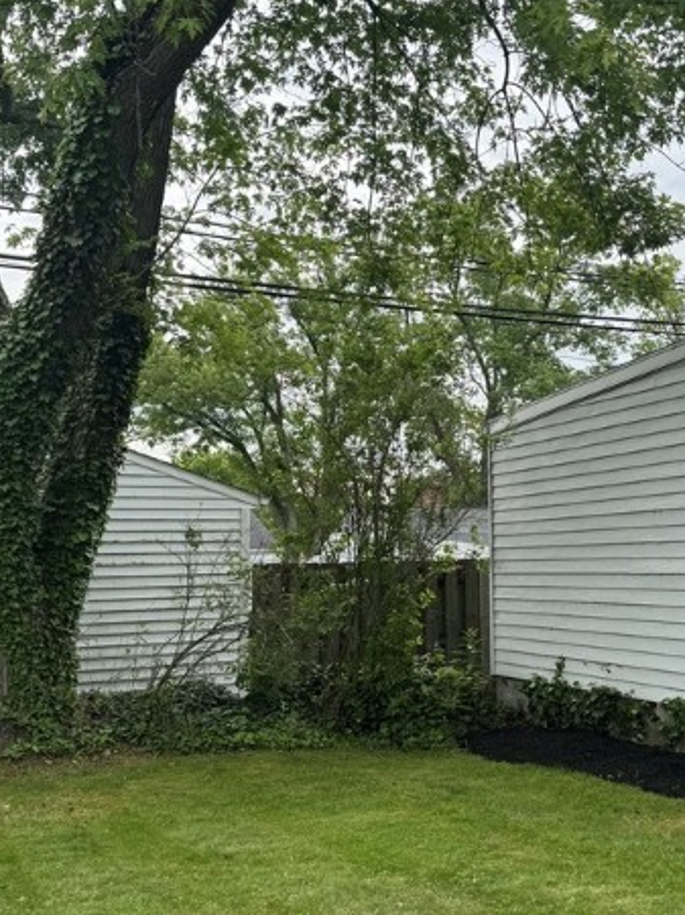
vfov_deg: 45.8
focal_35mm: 41
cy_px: 451
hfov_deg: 34.9
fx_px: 1083
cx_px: 431
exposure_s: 1/1339
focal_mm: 6.76
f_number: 1.78
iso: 80
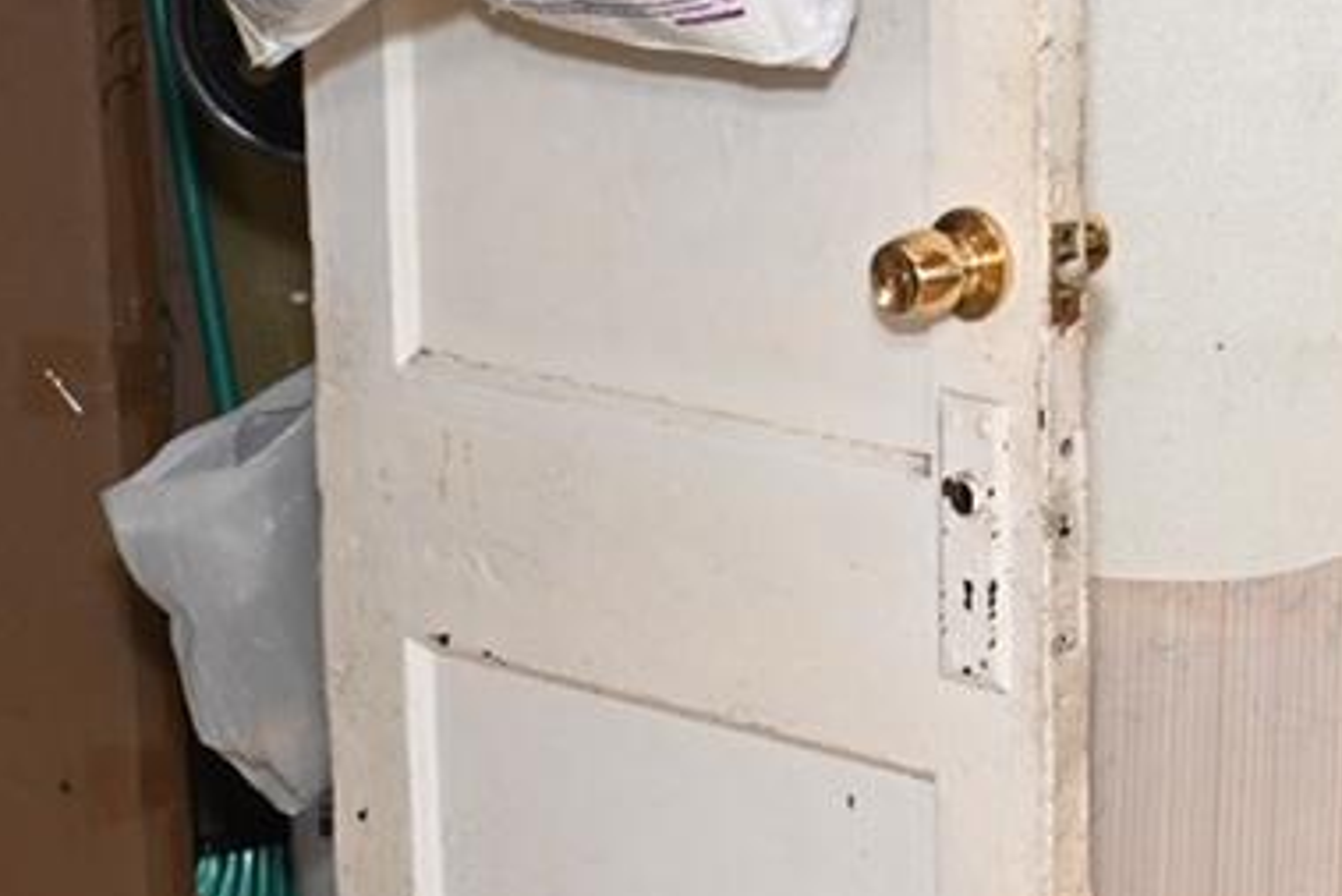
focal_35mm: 108
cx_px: 2011
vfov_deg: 12.6
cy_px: 193
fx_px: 4027
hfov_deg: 17.1
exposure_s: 1/200
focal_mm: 20
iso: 1000
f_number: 2.8
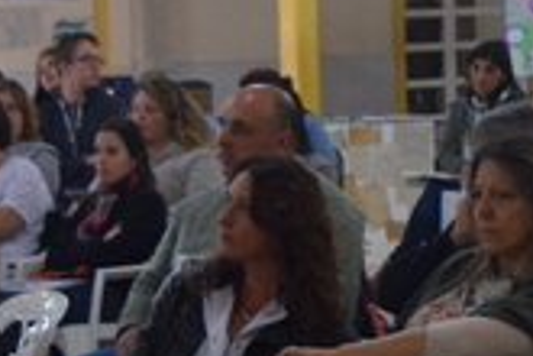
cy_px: 367
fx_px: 2487
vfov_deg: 8.1
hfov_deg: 12.1
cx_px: 491
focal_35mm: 168
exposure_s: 1/60
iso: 2000
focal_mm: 18
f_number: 3.5
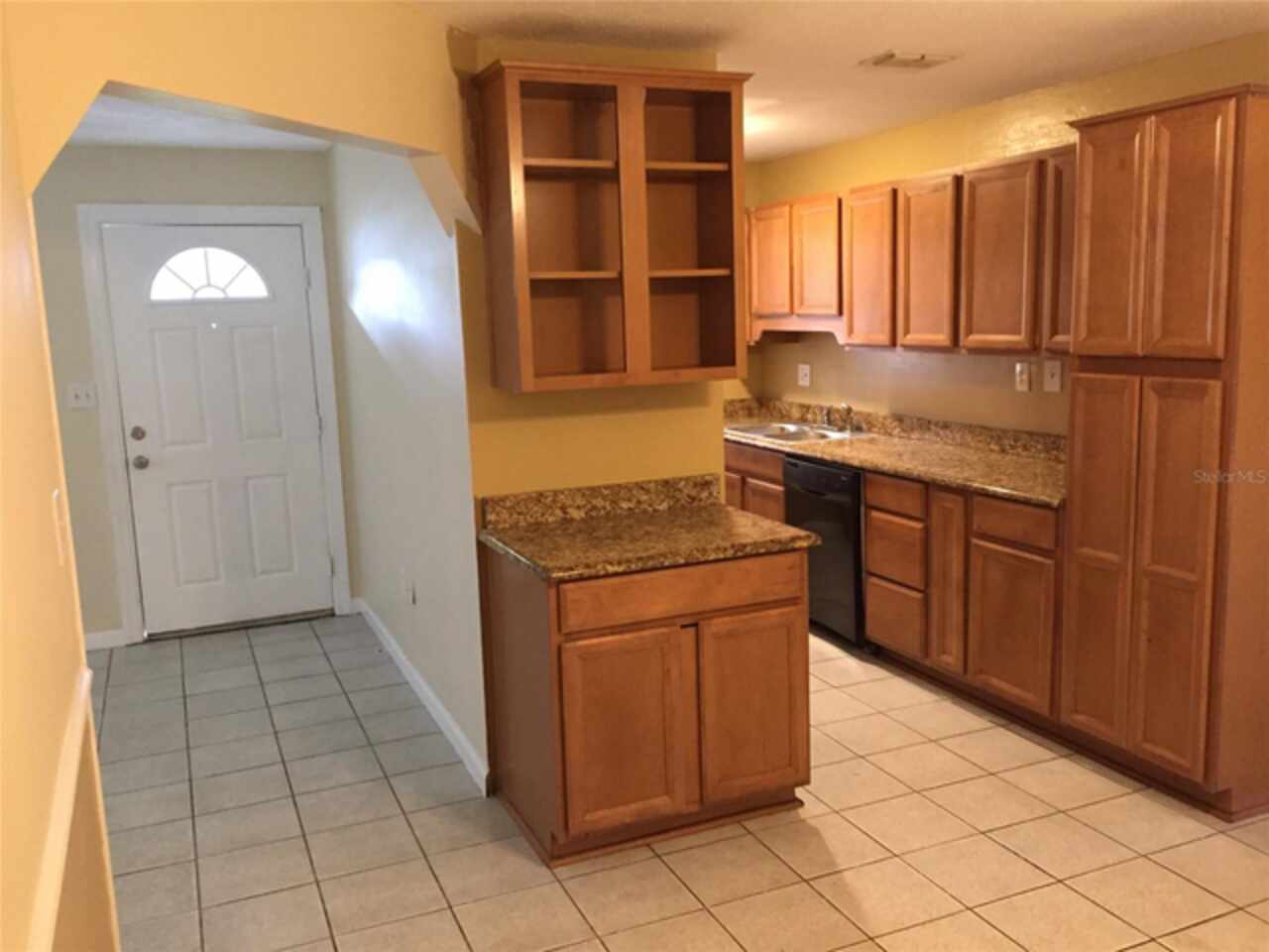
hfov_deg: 61.7
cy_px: 476
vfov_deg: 48.2
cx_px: 634
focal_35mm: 29
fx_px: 1063
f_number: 2.2
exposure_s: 1/30
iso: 250
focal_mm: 4.15
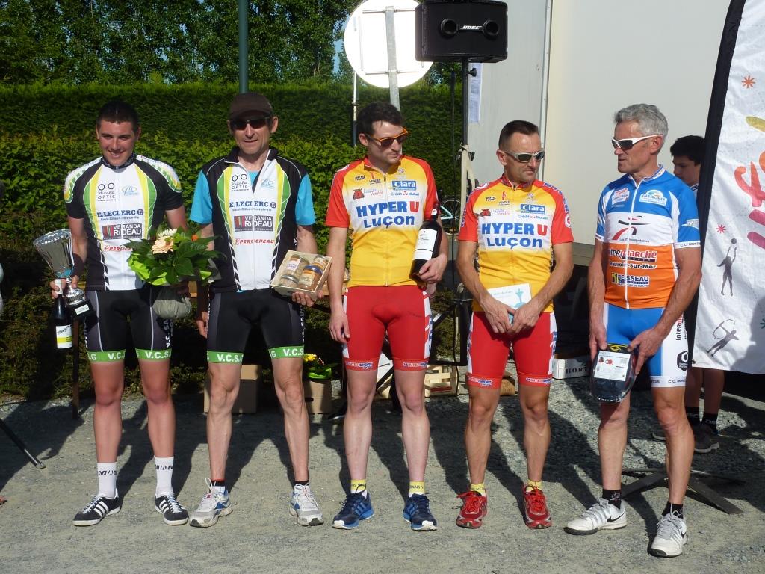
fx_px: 1215
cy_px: 287
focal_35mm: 55
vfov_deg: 26.6
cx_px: 382
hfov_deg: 34.9
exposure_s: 1/640
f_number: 5.6
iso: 80
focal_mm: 9.1
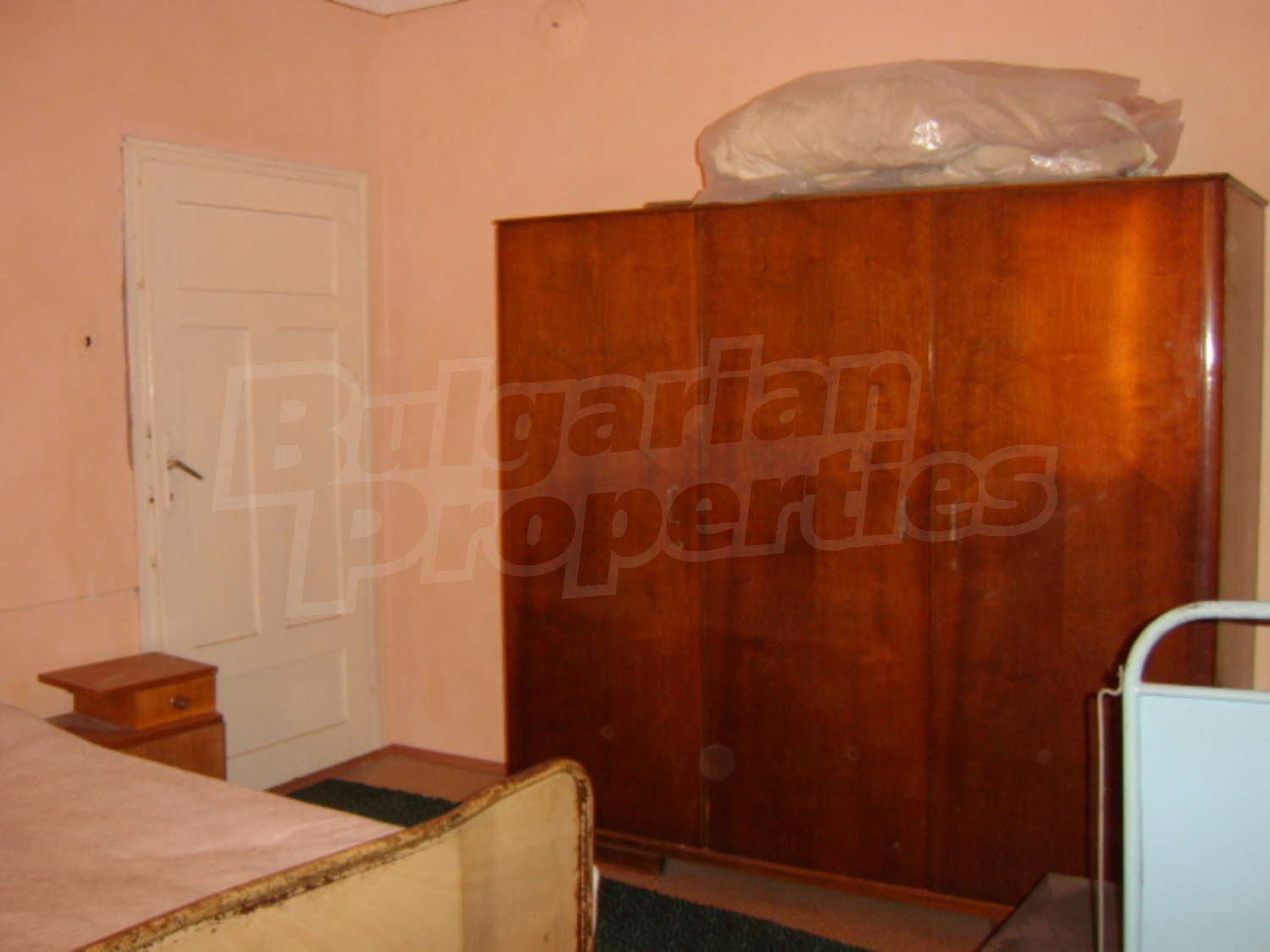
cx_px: 635
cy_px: 476
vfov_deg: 45.4
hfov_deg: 58.4
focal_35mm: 31
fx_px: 1137
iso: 141
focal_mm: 8.13
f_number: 2.7
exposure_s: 1/30
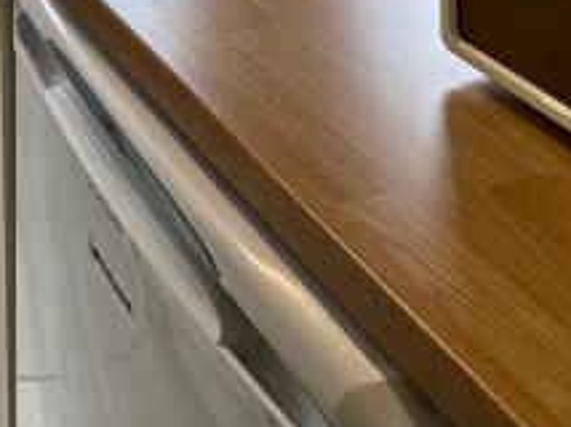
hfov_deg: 25.8
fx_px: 1104
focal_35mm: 67
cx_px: -125
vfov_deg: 15.1
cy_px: -547
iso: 50
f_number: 2.2
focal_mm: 2.22
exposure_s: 1/100
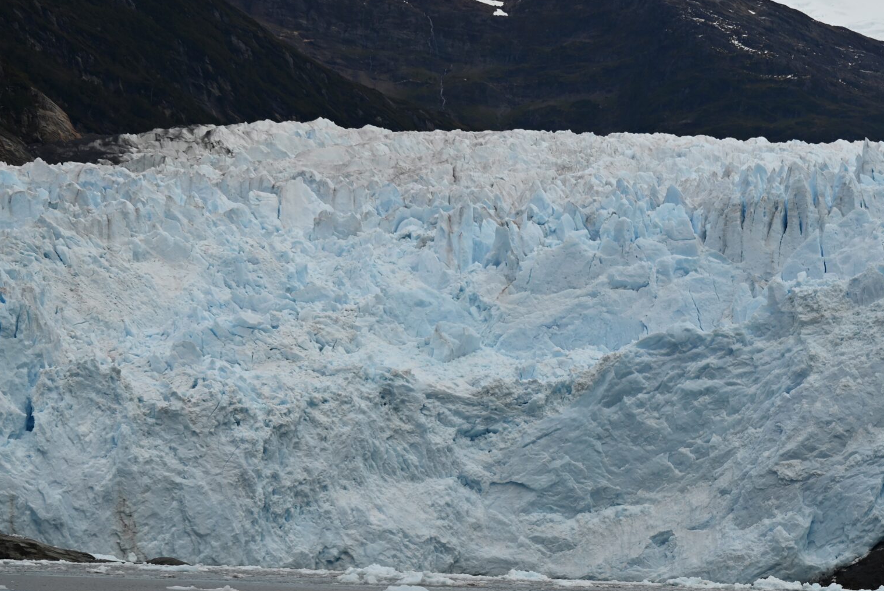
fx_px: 3931
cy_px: 445
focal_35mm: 160
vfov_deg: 8.6
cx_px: 648
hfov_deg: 12.8
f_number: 7.1
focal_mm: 95
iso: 100
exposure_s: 1/400
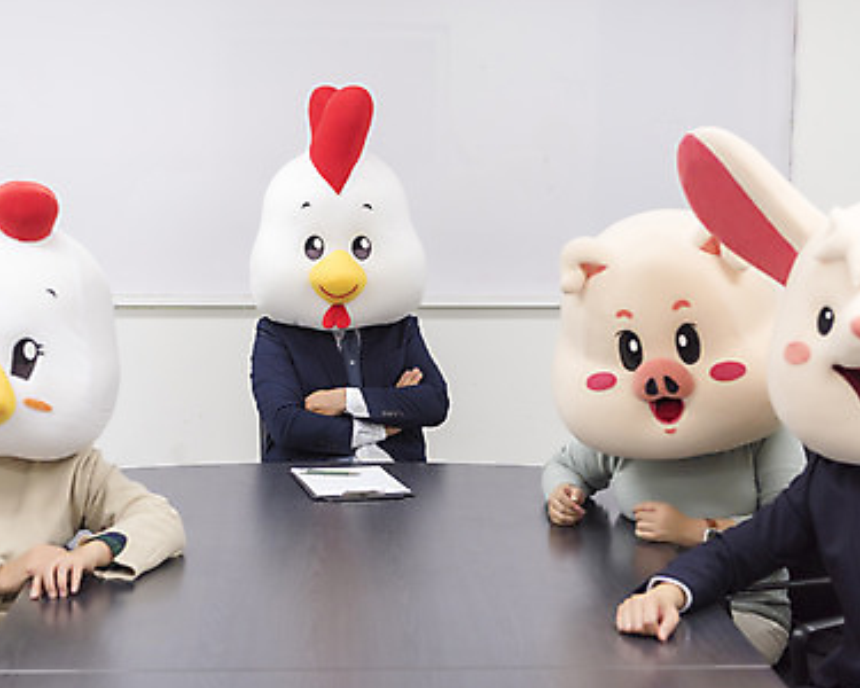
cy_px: 328
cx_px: 413
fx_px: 1680
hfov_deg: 28.7
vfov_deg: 23.1
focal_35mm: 66
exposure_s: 1/200
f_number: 2.8
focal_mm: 44
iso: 500
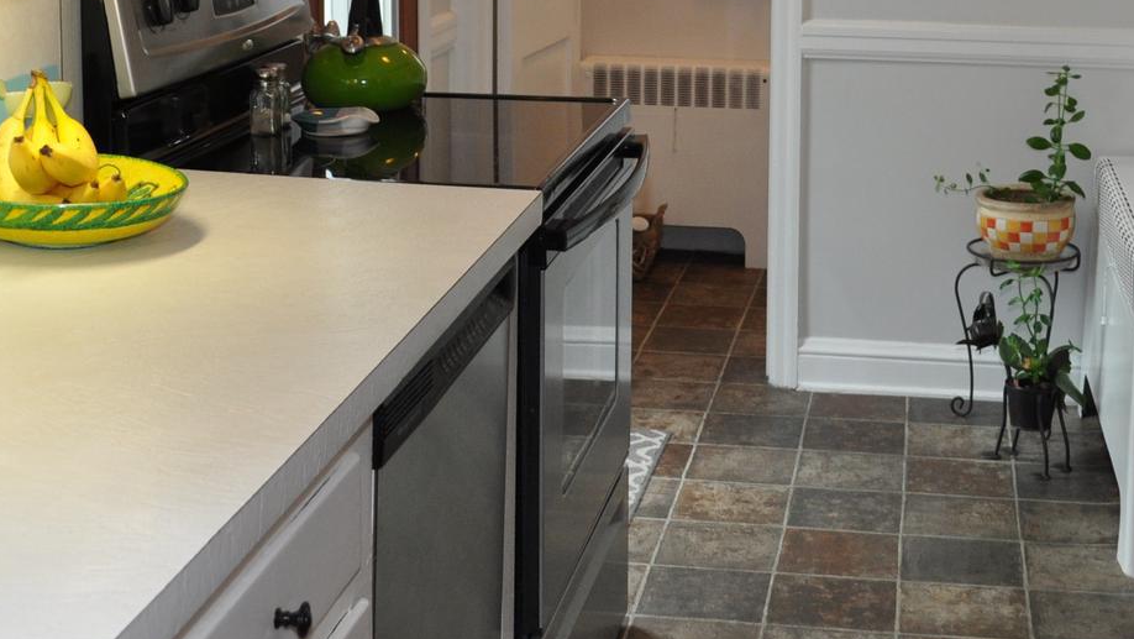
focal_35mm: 63
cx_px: 645
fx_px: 1895
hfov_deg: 33.3
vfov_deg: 18.4
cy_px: -69
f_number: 4
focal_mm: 18
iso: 560
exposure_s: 1/60
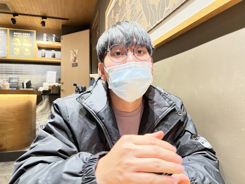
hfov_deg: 67.3
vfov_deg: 53.1
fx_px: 184
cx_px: 122
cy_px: 92
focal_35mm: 26
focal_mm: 5.7
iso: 500
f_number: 1.5
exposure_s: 1/40
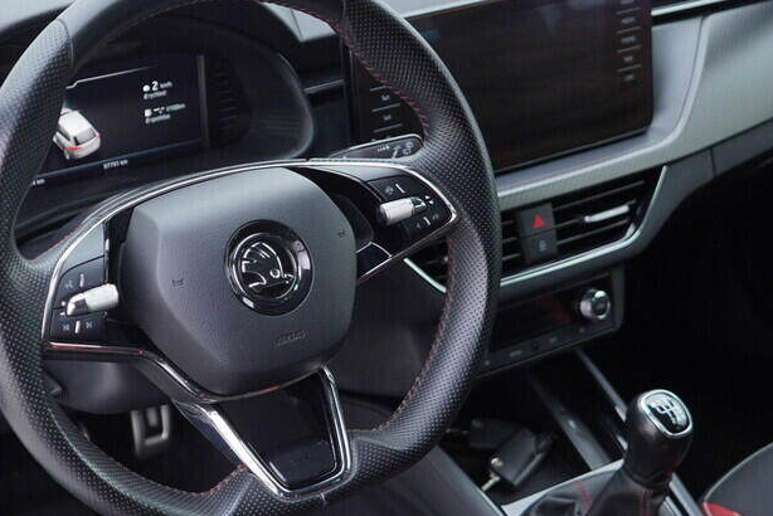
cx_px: 149
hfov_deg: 32.4
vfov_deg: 22.6
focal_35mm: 60
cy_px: 276
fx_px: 1289
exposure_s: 1/40
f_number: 2.8
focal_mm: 24
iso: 125
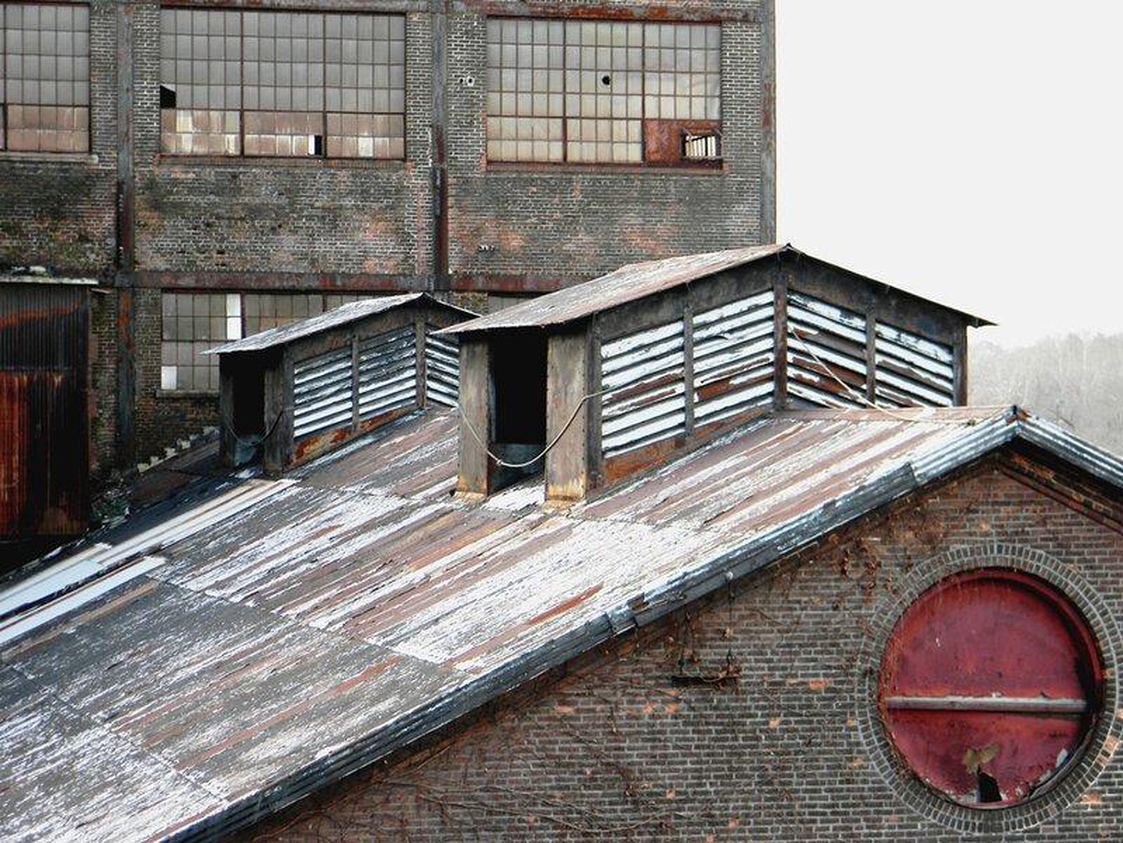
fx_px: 3406
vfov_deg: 14.1
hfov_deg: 18.7
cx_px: 562
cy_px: 422
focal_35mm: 105
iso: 85
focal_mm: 19
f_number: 4.7
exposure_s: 1/30
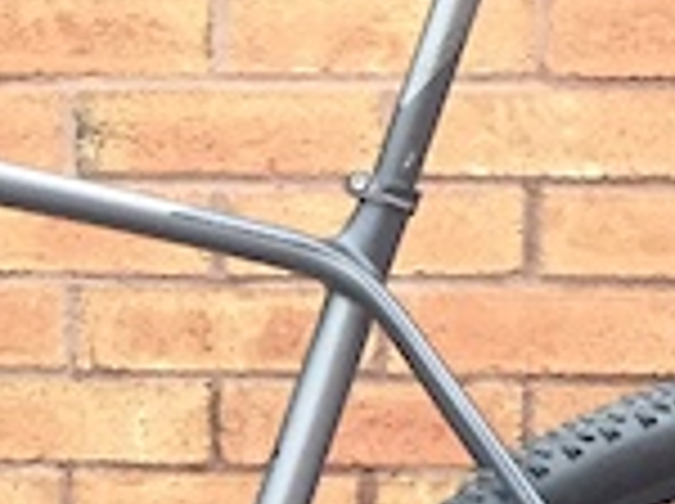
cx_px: 54
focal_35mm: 155
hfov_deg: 12.7
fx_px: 3018
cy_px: 558
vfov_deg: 9.5
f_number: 2.2
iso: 50
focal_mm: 4.15
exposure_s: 1/30
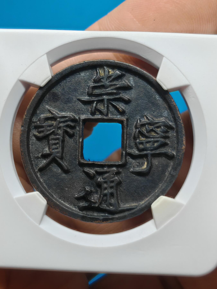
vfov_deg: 20.7
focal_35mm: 95
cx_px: 108
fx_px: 794
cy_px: 144
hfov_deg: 15.6
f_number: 1.6
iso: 50
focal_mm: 7.62
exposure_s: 1/170
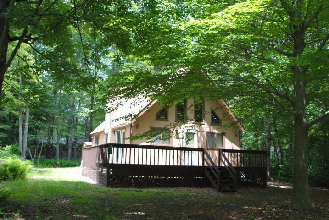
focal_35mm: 36
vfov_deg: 37.0
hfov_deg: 53.1
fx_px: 329
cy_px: 110
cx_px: 164
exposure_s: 1/125
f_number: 4.5
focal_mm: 24
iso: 200
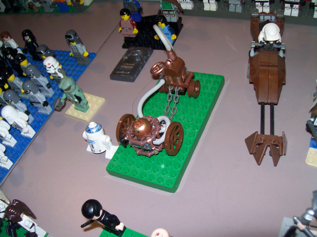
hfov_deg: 51.4
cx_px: 158
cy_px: 118
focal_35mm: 36
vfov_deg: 39.6
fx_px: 330
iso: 80
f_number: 2.7
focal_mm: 6
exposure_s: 1/64
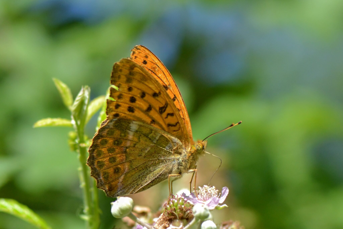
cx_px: 172
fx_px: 1501
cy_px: 114
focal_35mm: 158
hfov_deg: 13.0
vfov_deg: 8.7
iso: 400
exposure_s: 1/1250
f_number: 5
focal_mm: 105
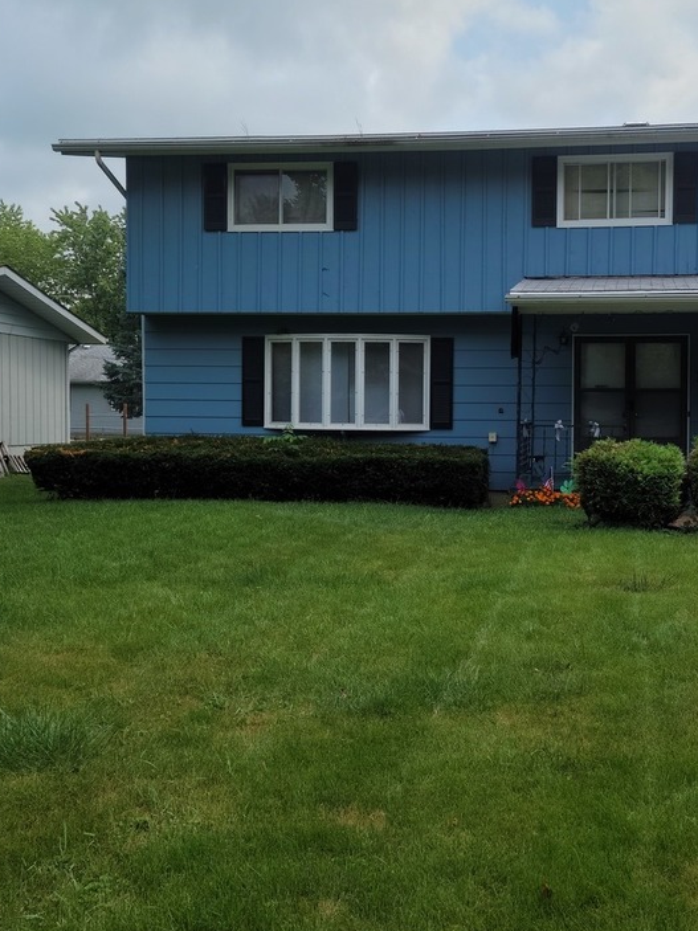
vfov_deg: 43.8
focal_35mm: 43
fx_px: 1156
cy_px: 436
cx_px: 474
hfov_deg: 33.2
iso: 25
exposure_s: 1/909
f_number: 2
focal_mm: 5.9
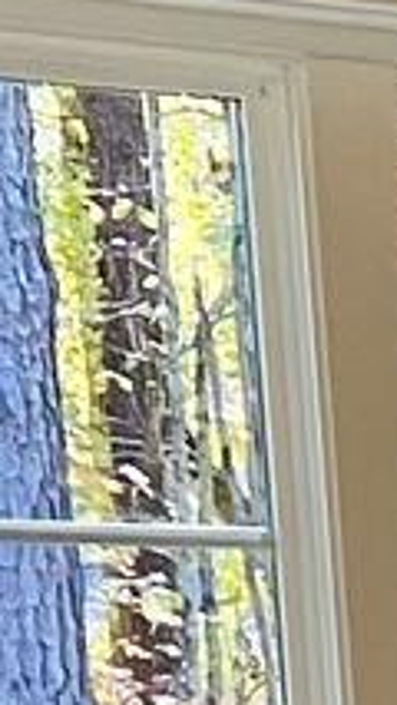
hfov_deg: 3.8
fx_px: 5084
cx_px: 2299
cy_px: 1701
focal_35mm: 272
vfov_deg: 7.4
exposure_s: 1/120
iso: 100
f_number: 1.5
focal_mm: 5.7
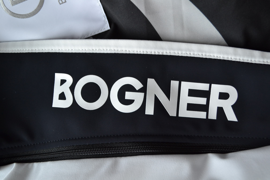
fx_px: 292
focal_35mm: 39
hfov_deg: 49.6
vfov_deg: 34.2
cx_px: 135
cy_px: 90
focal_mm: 26
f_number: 4.5
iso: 400
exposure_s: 1/80
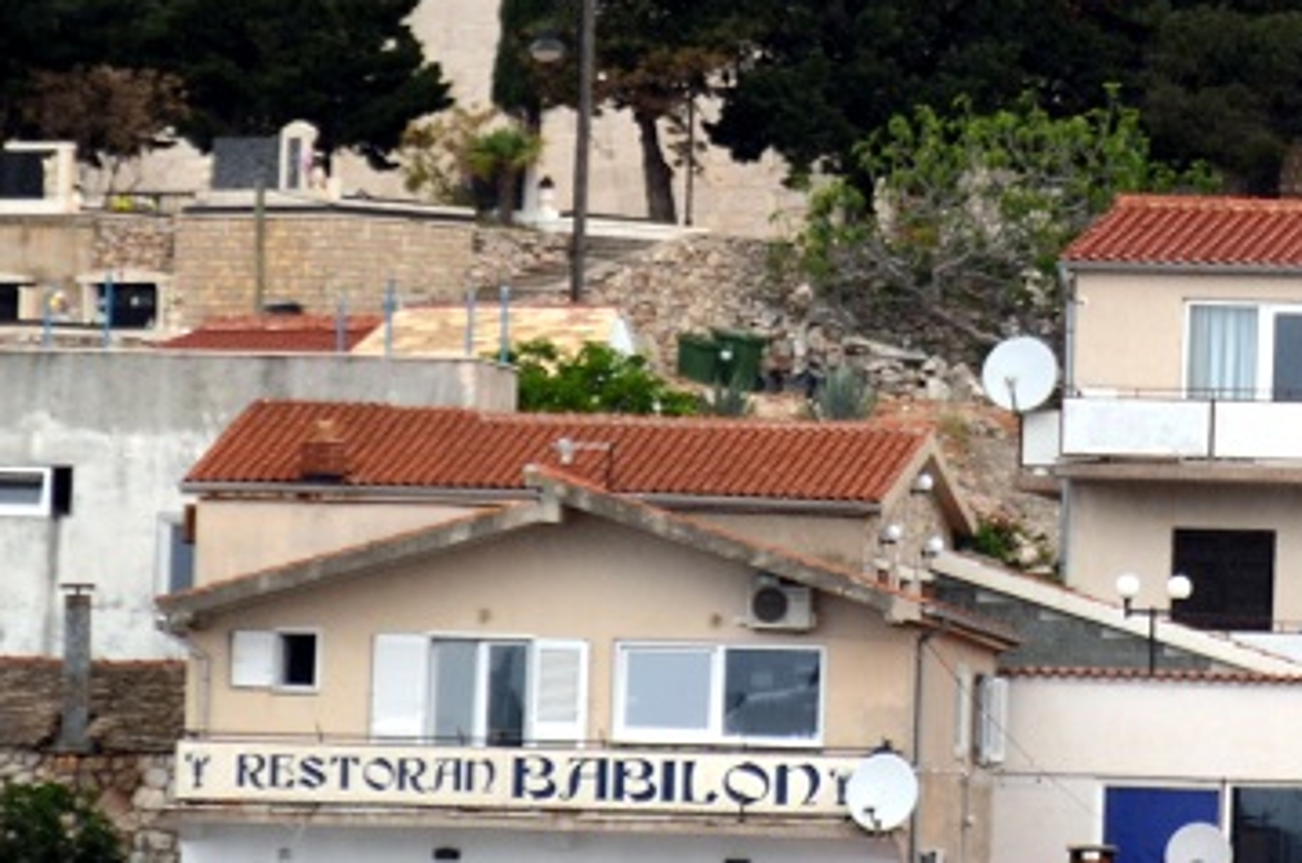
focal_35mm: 1251
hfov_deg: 1.7
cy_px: -223
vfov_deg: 1.1
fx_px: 45164
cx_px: 1108
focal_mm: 300
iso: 100
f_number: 5.6
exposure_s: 1/250
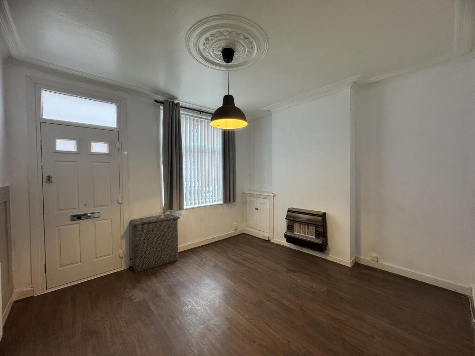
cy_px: 178
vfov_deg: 85.7
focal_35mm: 14
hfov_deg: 102.1
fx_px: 192
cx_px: 238
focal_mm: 2.22
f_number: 2.2
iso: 250
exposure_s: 1/100
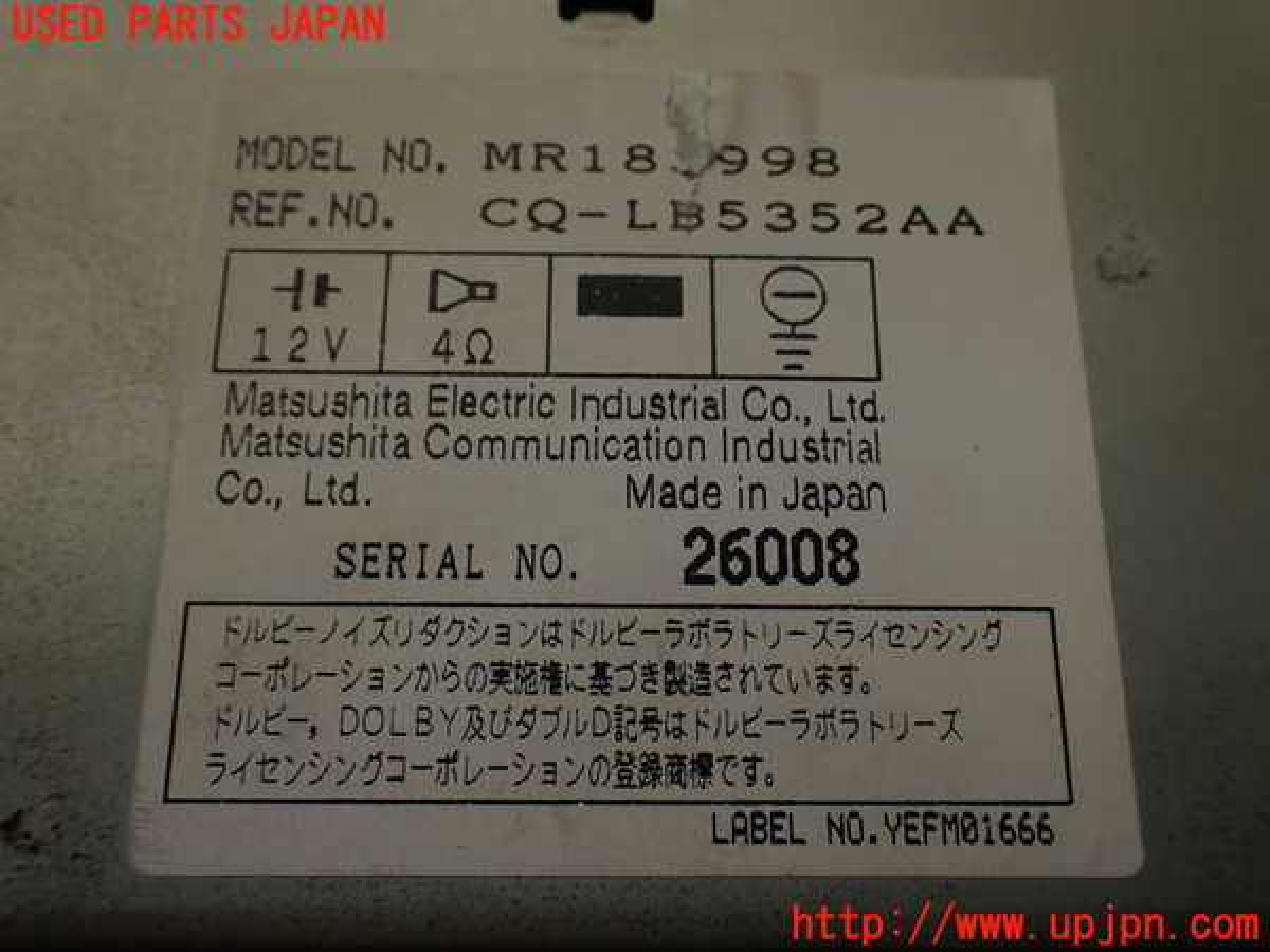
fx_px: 1101
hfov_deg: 60.0
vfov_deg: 46.8
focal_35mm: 30
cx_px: 635
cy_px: 476
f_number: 3.2
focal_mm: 5.4
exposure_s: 1/320
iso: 100
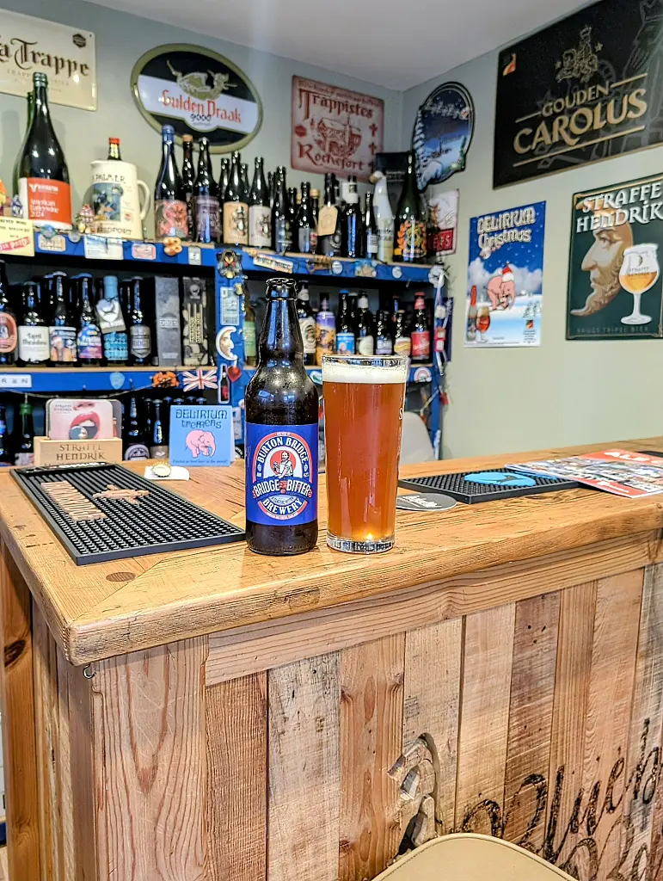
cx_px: 332
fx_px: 611
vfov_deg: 71.5
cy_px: 440
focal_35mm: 24
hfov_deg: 56.9
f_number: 1.68
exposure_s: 1/31
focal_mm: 6.9
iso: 208
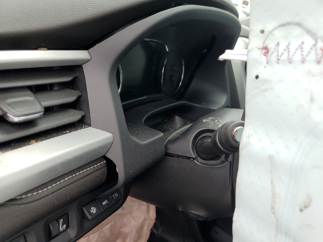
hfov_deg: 67.3
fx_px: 243
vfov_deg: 53.1
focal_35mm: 26
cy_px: 121
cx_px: 162
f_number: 1.5
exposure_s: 1/256
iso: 50
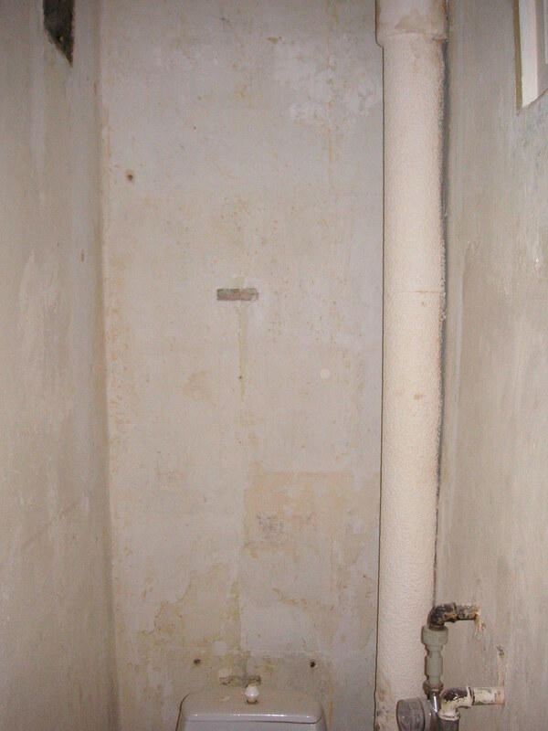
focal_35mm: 37
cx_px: 274
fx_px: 781
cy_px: 366
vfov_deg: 50.1
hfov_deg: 38.7
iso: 160
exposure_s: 1/45
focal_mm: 6.1
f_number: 2.8
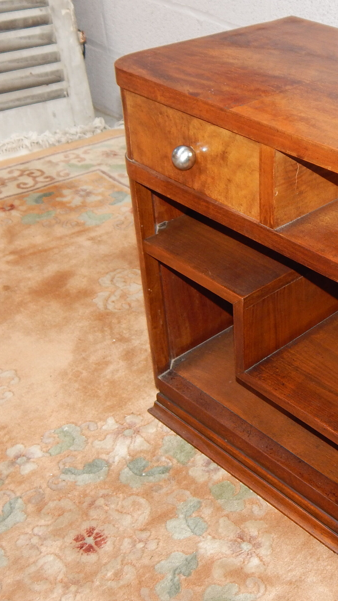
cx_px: 327
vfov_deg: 44.6
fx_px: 733
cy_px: 298
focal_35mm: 46
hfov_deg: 24.9
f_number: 3.2
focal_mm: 5.6
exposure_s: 1/30
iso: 200
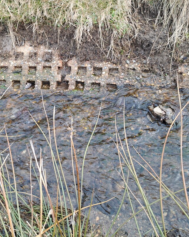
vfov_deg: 54.2
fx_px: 231
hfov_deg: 44.2
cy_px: 117
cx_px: 72
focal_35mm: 33
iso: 32
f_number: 1.8
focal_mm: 4.65
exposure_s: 1/101
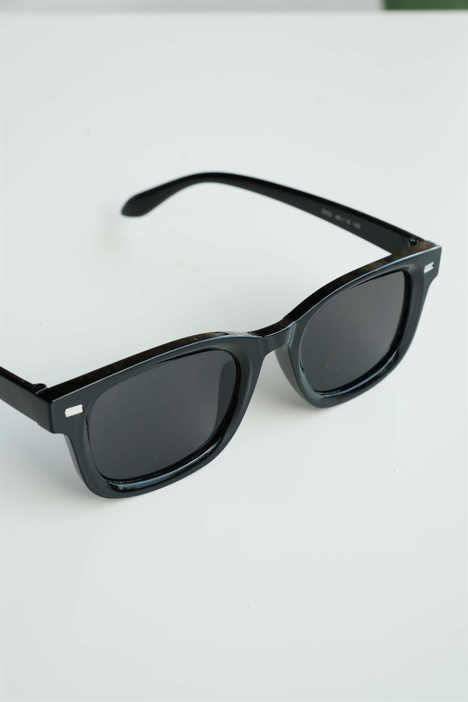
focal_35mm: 70
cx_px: 234
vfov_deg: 28.8
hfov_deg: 19.5
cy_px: 351
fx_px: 1365
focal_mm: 46.6
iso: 250
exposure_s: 1/40
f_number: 8
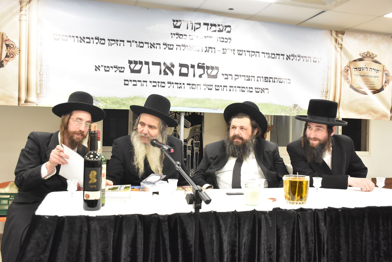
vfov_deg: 38.4
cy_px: 131
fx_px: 376
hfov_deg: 55.1
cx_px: 196
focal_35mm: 34
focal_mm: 23
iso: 2000
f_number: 5.6
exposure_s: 1/60
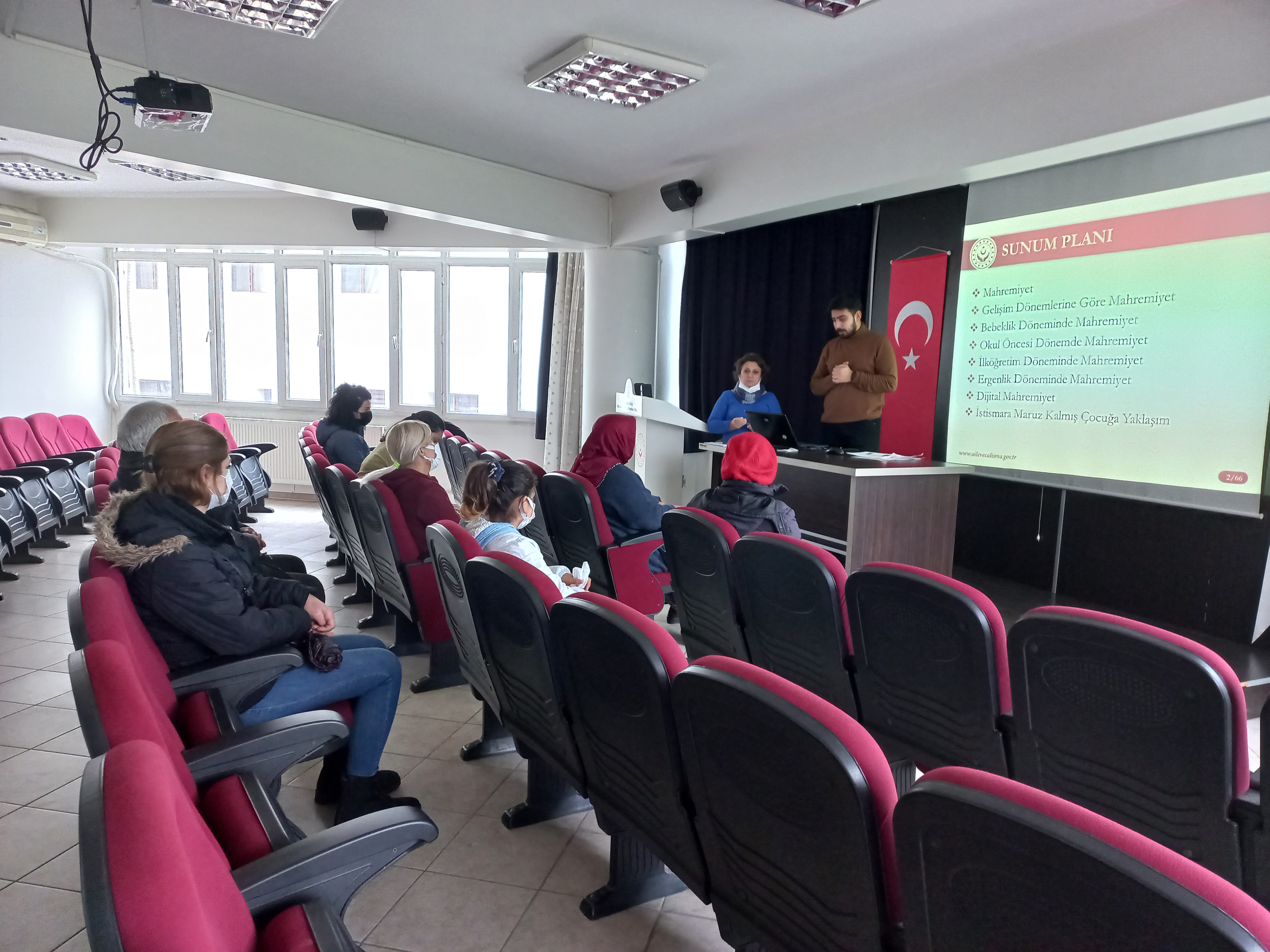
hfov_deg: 69.4
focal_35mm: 25
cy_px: 476
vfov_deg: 54.9
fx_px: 917
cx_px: 635
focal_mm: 4.6
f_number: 1.8
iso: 400
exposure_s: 1/24
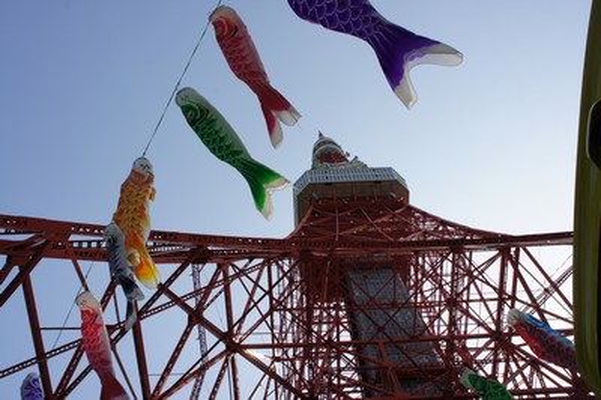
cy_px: 200
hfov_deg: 64.6
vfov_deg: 45.6
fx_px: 475
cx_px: 300
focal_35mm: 28
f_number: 11
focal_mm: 19
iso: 200
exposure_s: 1/320
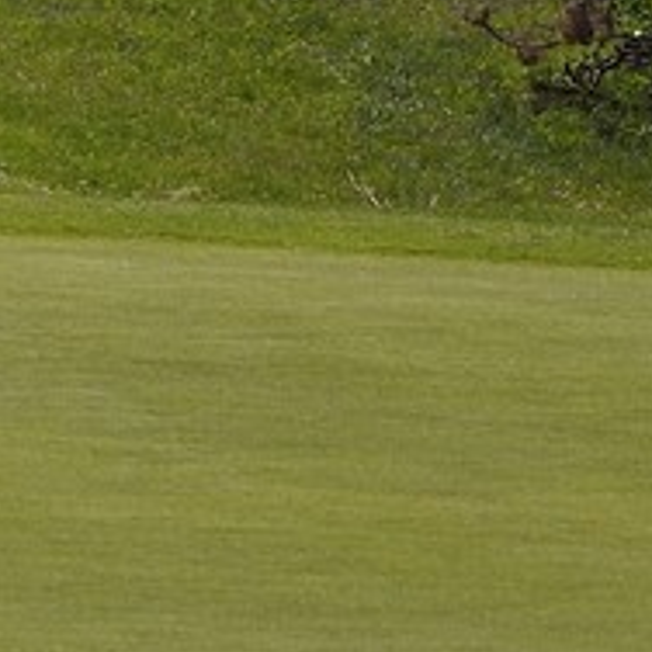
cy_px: -933
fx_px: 23121
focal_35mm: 1085
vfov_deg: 1.6
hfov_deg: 1.6
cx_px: -2060
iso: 200
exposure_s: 1/320
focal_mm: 150
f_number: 13
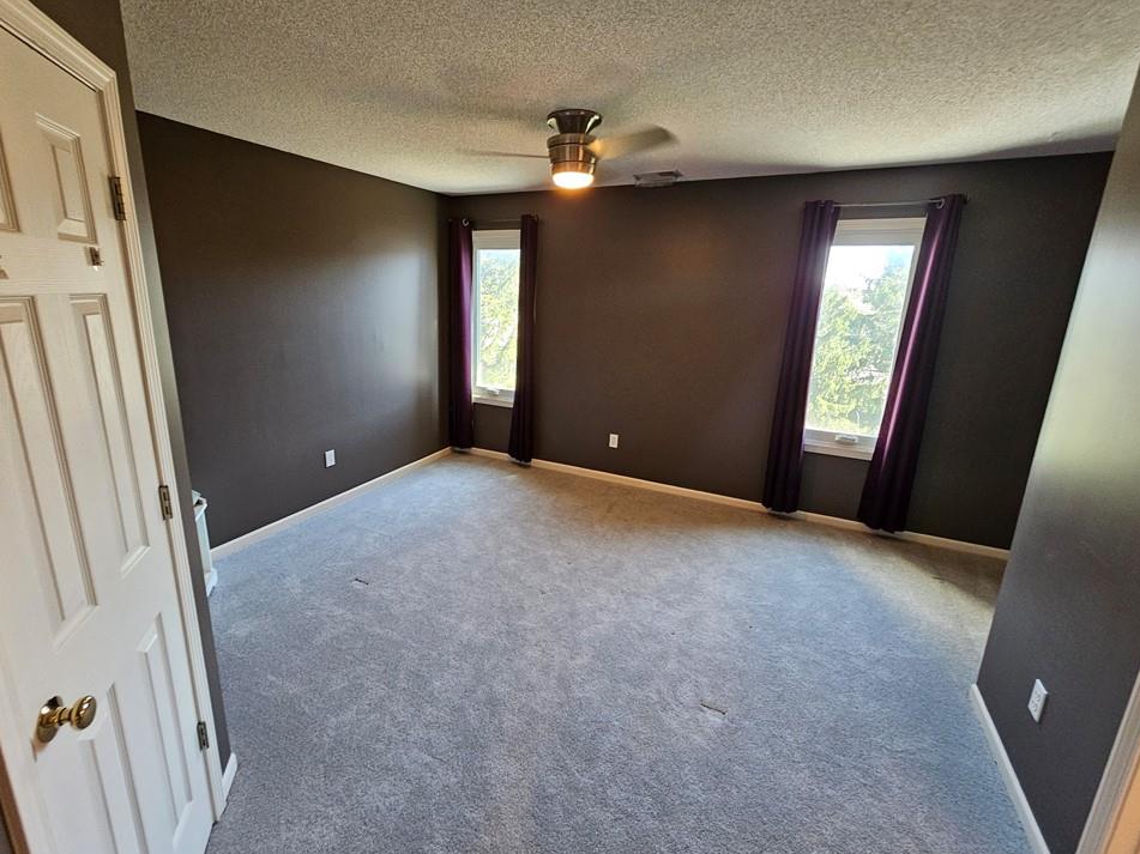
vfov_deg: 85.7
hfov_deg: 102.0
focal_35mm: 14
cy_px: 420
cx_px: 537
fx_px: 461
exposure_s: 1/40
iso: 400
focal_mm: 2.2
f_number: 2.2
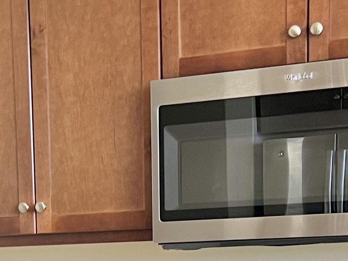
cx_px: -2
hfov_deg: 17.6
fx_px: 1096
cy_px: 457
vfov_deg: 12.5
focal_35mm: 109
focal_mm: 5.7
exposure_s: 1/60
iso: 80
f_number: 1.5
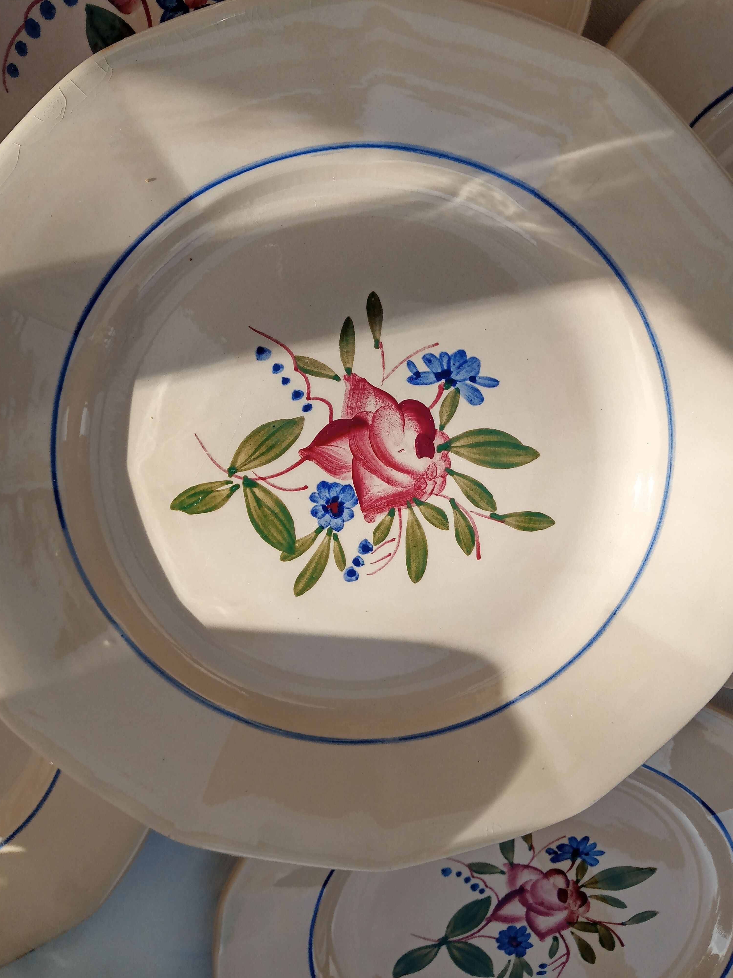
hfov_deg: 48.2
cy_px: 477
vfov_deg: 61.7
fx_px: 819
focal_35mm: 29
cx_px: 369
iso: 114
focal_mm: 3.57
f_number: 1.8
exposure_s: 1/1873
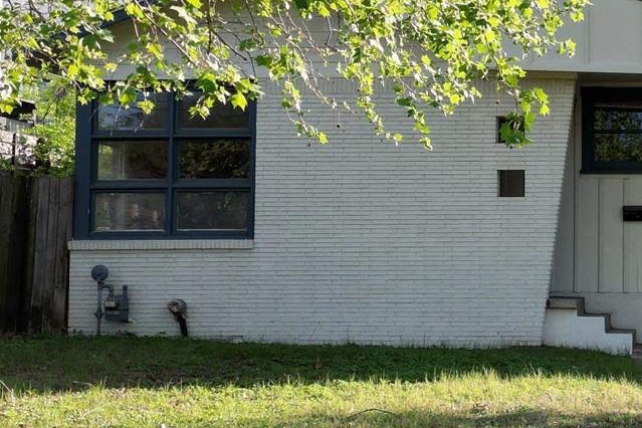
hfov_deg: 24.5
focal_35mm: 80
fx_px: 1427
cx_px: 595
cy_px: 171
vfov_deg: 17.0
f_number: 1.7
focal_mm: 6.72
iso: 100
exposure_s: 1/1250
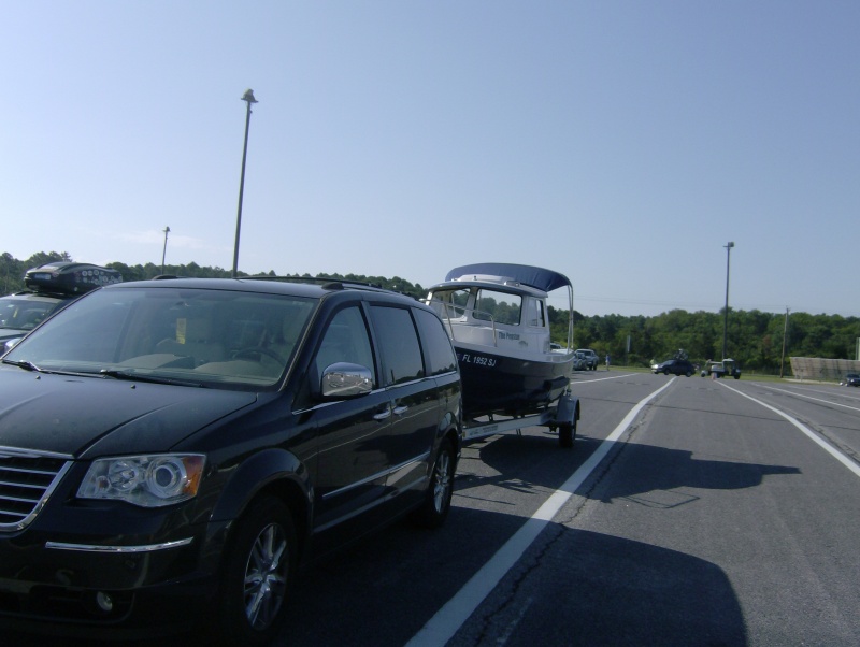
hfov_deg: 51.3
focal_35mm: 36
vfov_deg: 39.7
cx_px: 430
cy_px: 324
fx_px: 895
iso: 100
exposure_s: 1/1361
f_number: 4.7
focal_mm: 6
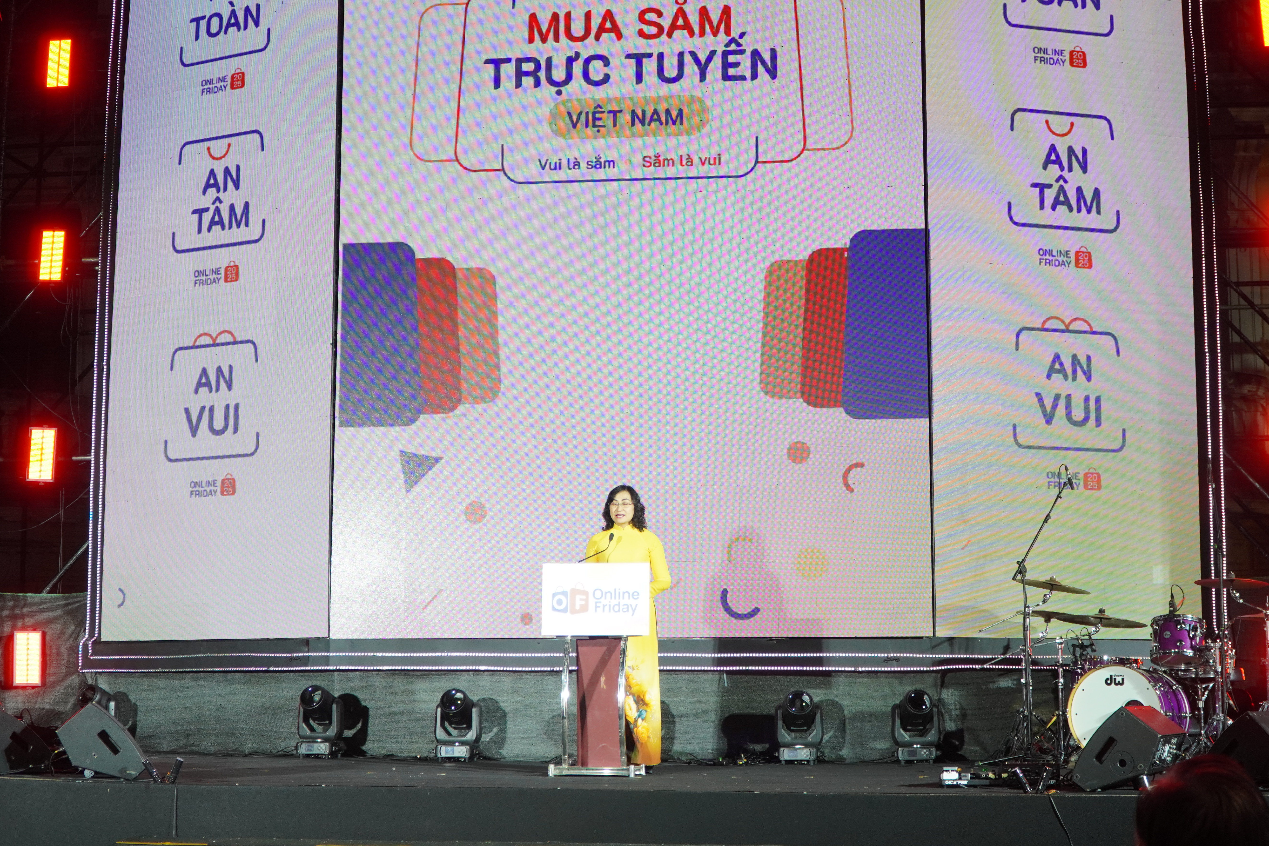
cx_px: 668
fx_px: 1747
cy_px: 402
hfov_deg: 39.9
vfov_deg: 27.2
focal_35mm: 50
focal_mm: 29
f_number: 4
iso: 640
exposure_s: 1/160
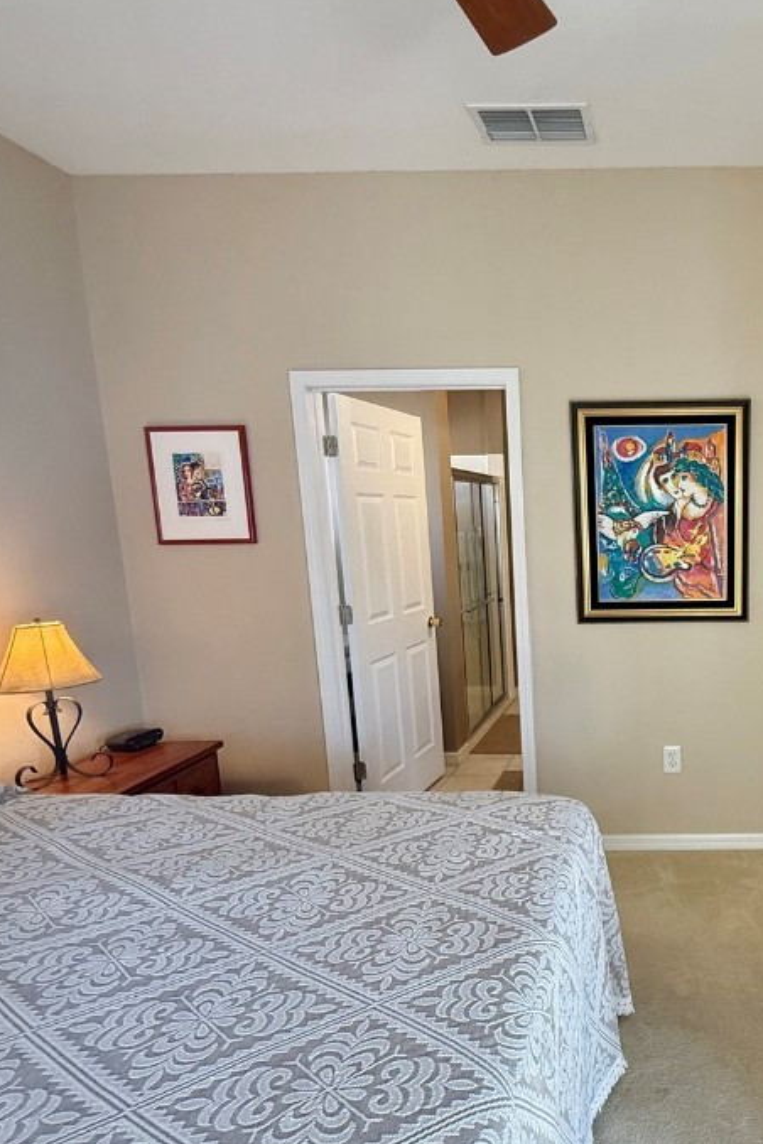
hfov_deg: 51.6
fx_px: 699
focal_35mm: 22
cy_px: 624
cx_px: 663
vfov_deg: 78.4
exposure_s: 1/120
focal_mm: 2.22
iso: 250
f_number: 2.2
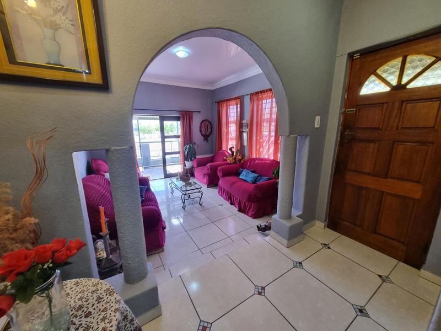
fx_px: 166
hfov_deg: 106.2
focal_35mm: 13
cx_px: 220
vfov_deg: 89.9
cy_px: 166
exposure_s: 1/50
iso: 160
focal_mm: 1.74
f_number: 2.2
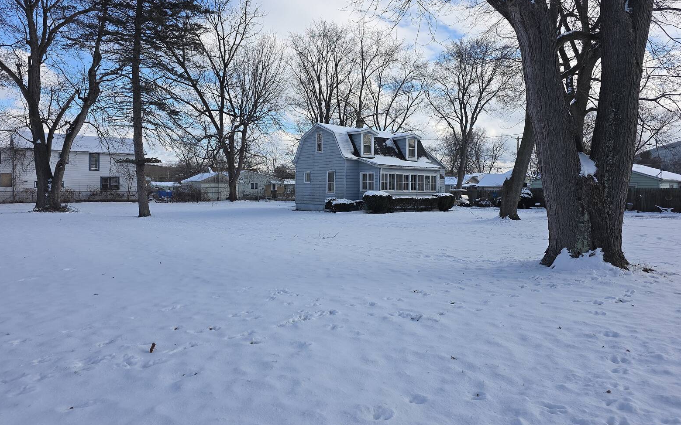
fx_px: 464
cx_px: 333
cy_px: 189
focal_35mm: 25
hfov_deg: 72.5
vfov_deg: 49.2
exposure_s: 1/694
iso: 12
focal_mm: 6.3
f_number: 1.7
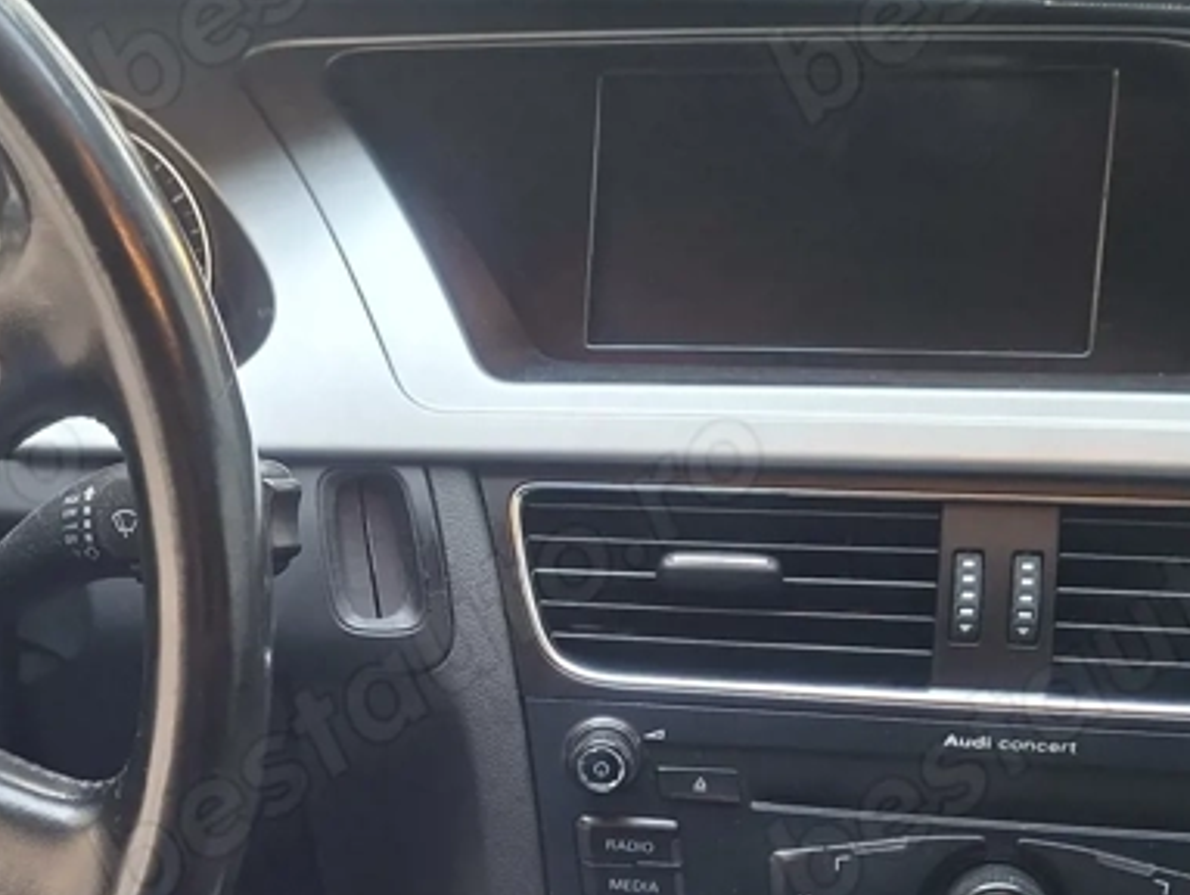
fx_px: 2065
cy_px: 727
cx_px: 152
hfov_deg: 30.9
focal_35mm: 60
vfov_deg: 24.0
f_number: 1.8
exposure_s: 1/50
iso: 160
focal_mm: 5.54
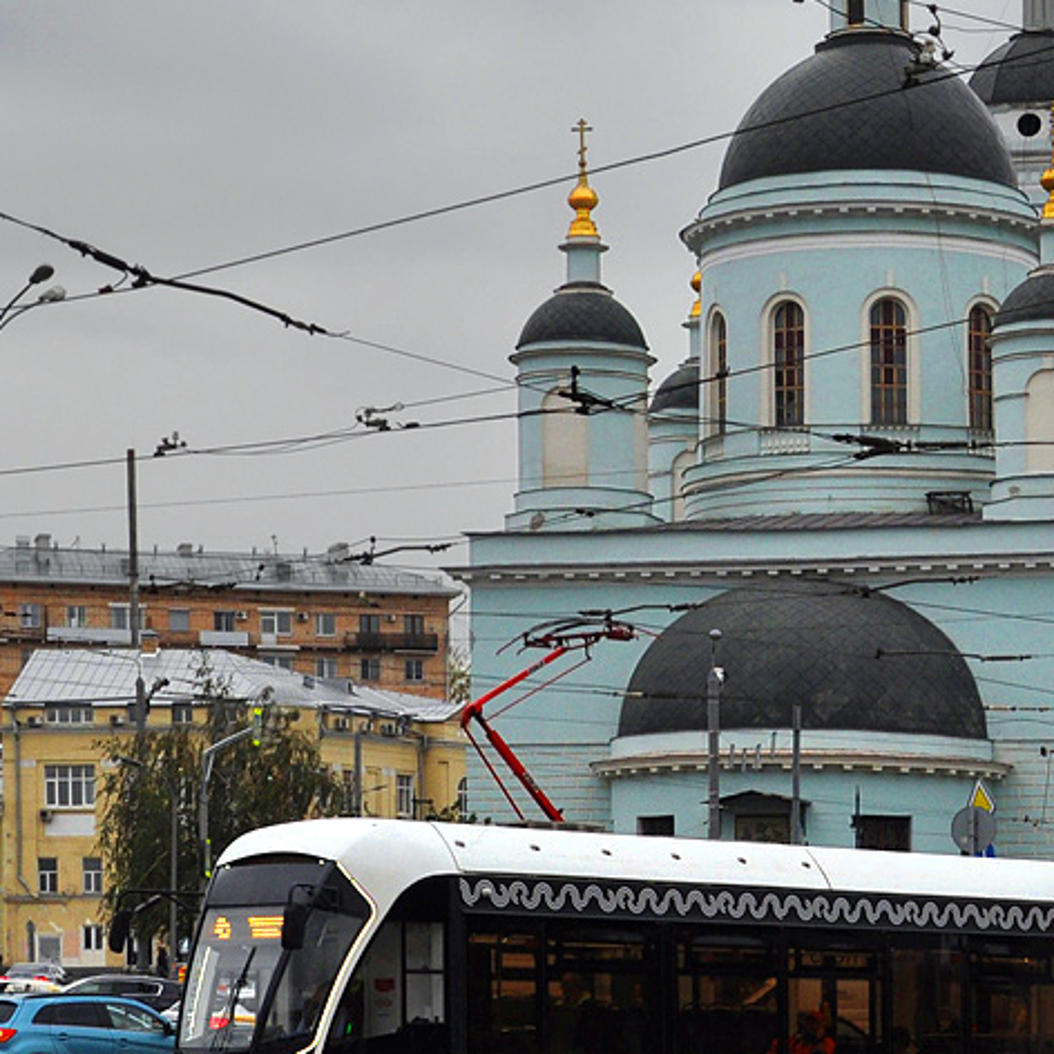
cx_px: 777
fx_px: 3376
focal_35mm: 98
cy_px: 514
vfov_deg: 17.7
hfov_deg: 17.7
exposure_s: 1/250
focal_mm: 26
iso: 400
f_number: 5.6
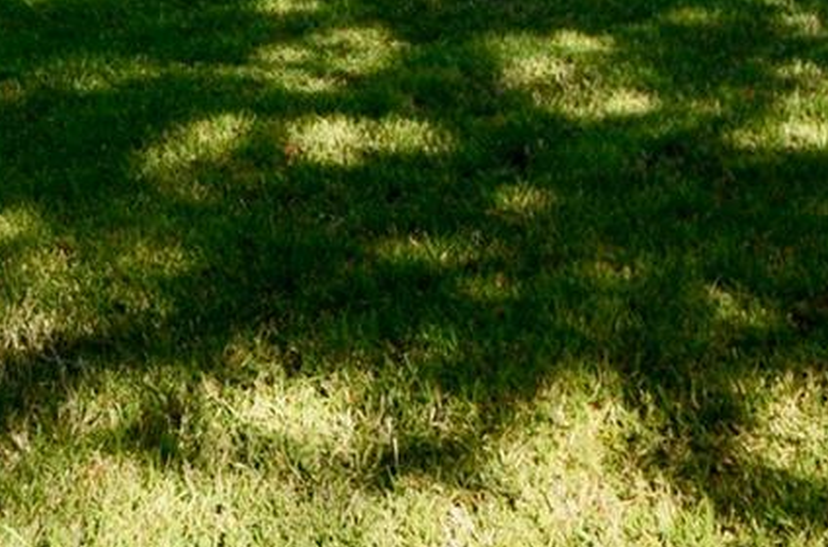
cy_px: -314
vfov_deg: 17.5
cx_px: 973
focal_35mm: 68
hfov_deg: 26.7
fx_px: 1559
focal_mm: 12
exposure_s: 1/200
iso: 100
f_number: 9
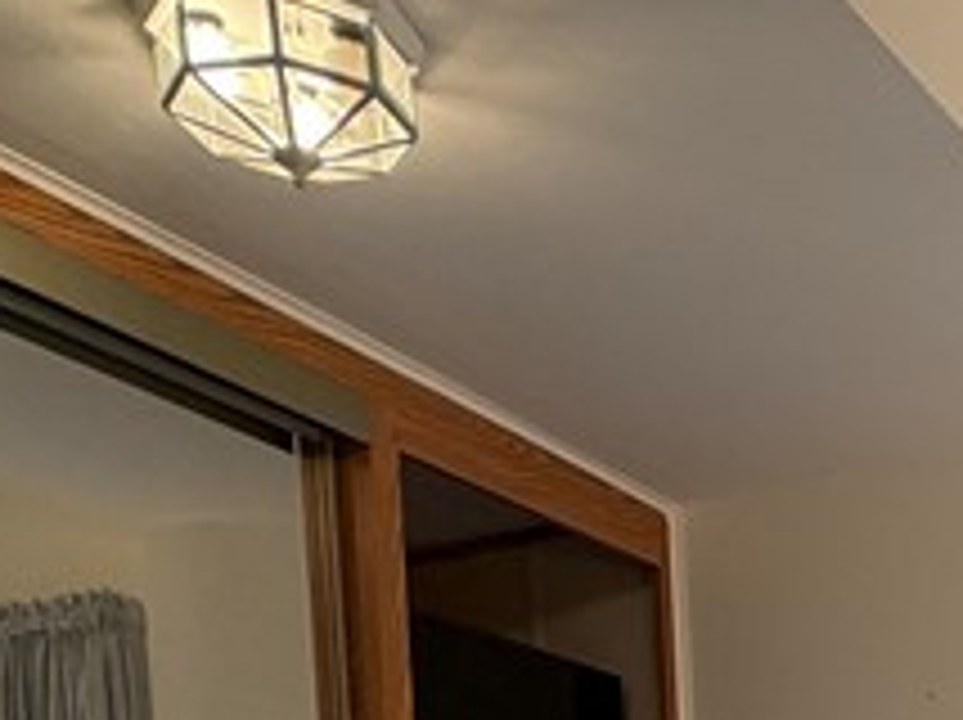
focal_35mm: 67
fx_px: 1862
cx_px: 1341
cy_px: 1251
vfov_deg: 18.0
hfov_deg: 24.3
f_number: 2.2
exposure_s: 1/60
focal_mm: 2.22
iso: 200
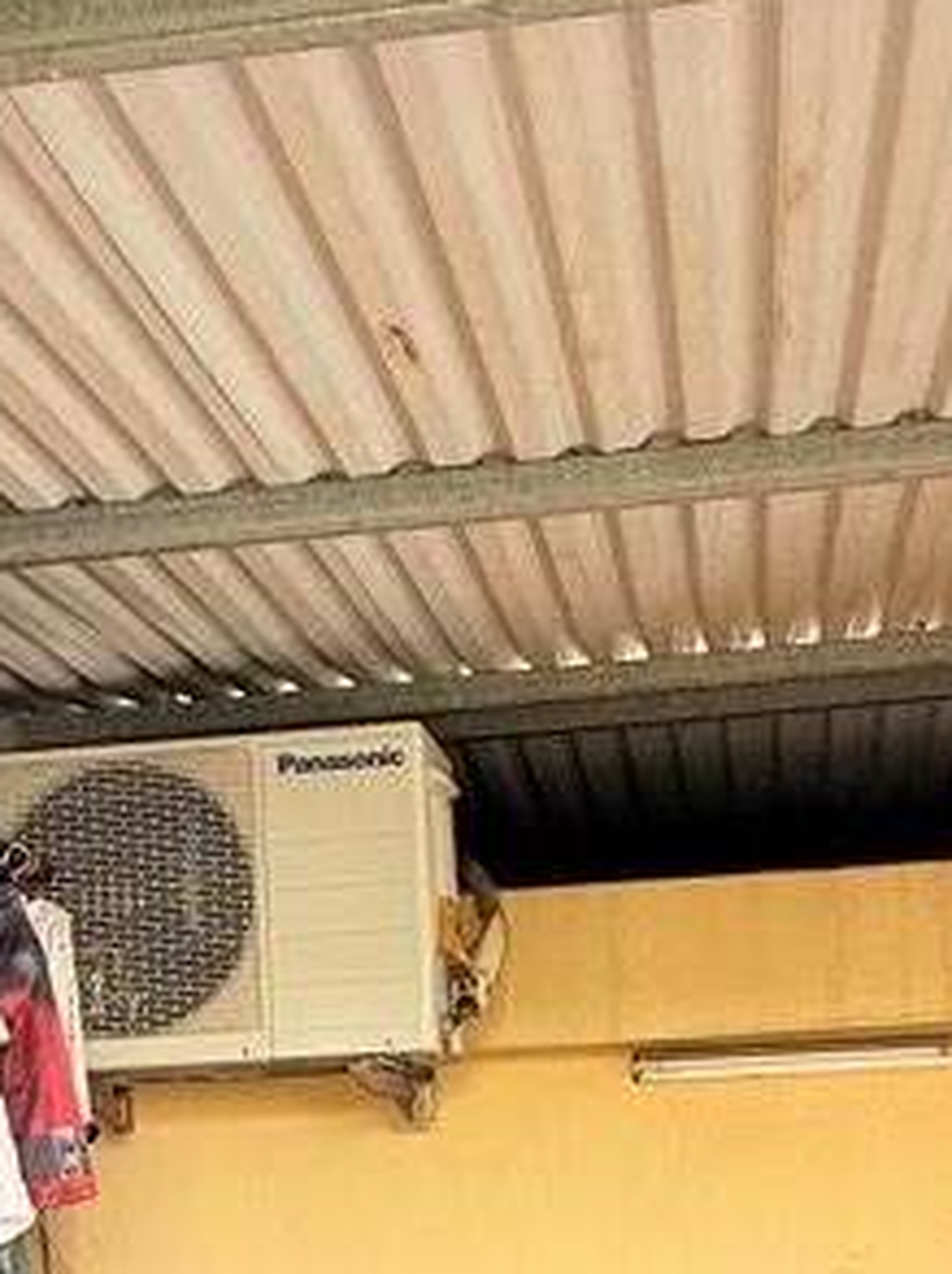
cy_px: 1139
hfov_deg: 29.5
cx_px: 587
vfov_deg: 36.6
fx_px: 1801
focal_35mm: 49
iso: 160
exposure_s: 1/99
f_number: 2.2
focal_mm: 2.22
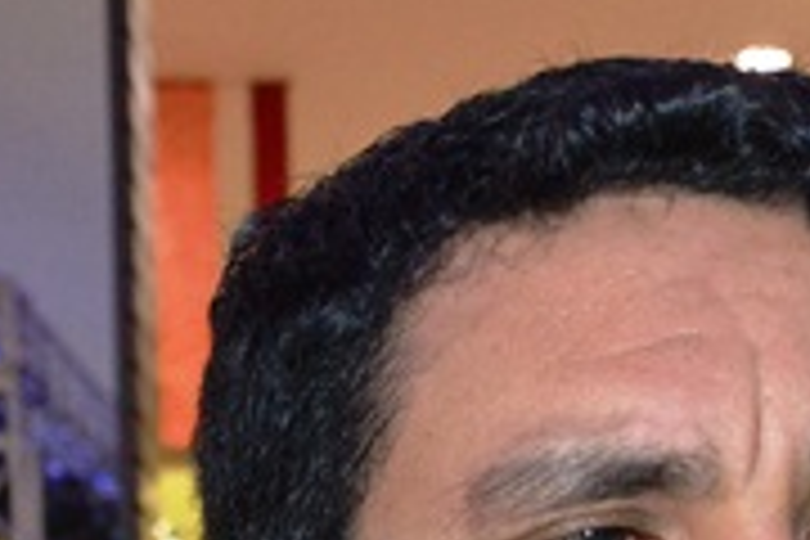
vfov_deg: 10.2
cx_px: 752
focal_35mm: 128
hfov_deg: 15.8
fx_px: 2880
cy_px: 929
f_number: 3.8
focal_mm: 24
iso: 1600
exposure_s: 1/60
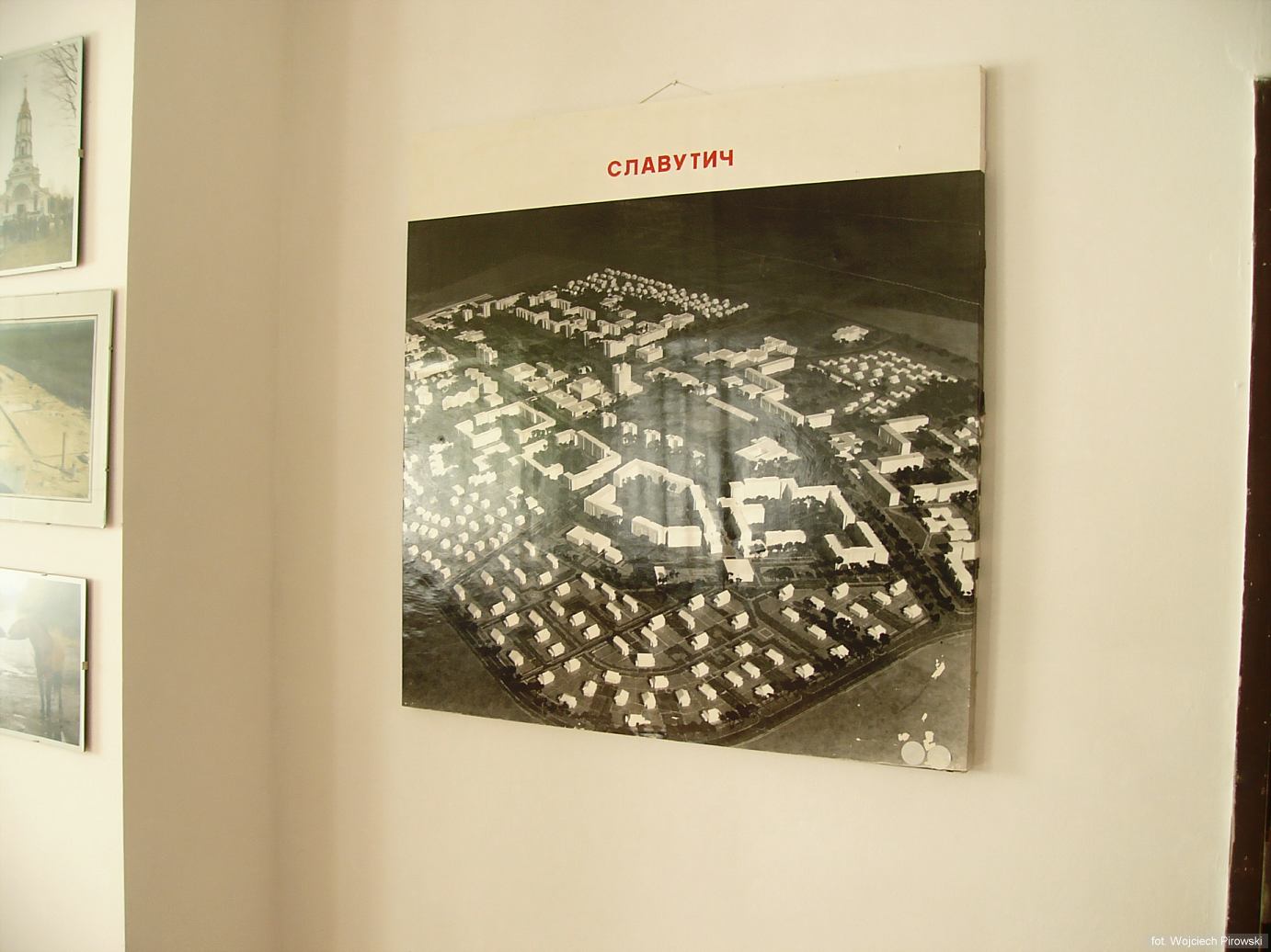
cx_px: 636
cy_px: 476
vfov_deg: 39.6
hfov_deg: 51.4
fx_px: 1322
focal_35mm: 36
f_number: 2.8
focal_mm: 6
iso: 50
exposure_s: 1/5
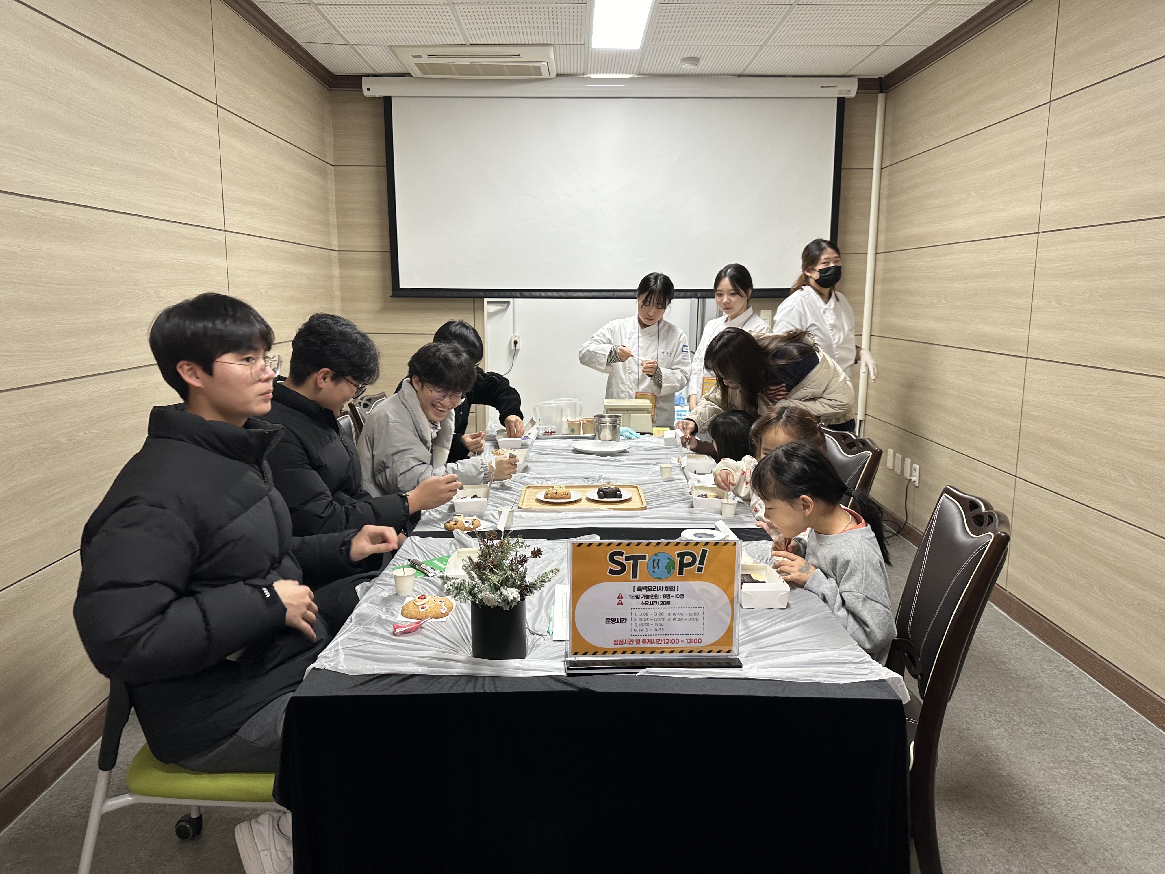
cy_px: 437
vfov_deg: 56.8
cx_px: 582
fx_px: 808
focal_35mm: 24
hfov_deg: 71.6
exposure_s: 1/60
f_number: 1.78
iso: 125
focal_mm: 6.86
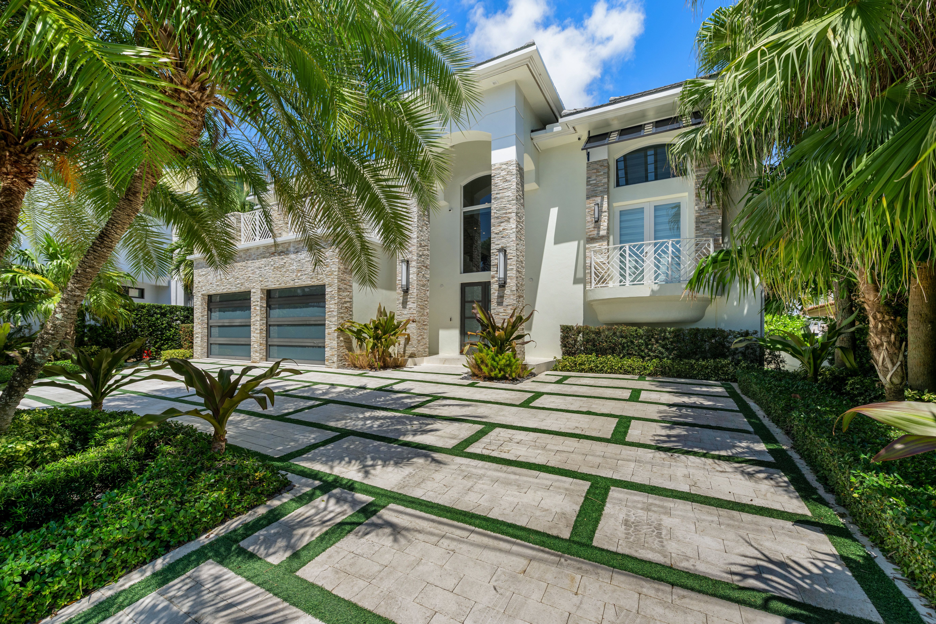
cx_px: 468
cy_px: 312
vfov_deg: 81.2
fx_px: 364
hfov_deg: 104.3
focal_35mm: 14
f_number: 8
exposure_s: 1/125
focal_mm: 14
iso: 160
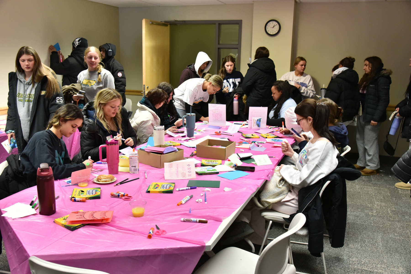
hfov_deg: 58.7
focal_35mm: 32
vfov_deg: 41.2
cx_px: 206
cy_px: 137
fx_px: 365
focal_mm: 32
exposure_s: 1/125
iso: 3200
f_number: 5.6
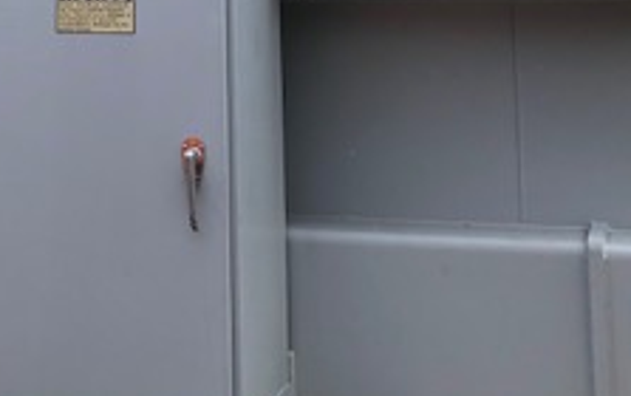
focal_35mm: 85
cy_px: -153
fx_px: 1464
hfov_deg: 23.8
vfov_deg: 14.6
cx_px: 91
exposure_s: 1/857
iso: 20
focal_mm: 3.99
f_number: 1.8
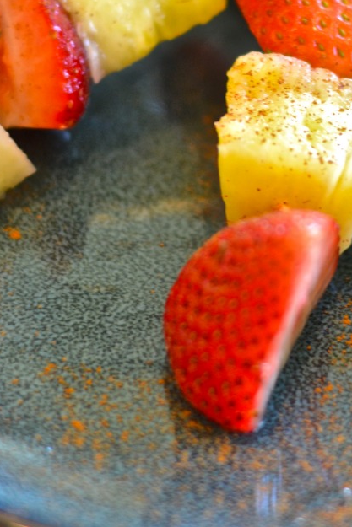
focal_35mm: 162
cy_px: 126
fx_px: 2374
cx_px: 287
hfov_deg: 8.5
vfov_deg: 12.6
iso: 400
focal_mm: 50
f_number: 2.5
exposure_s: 1/60
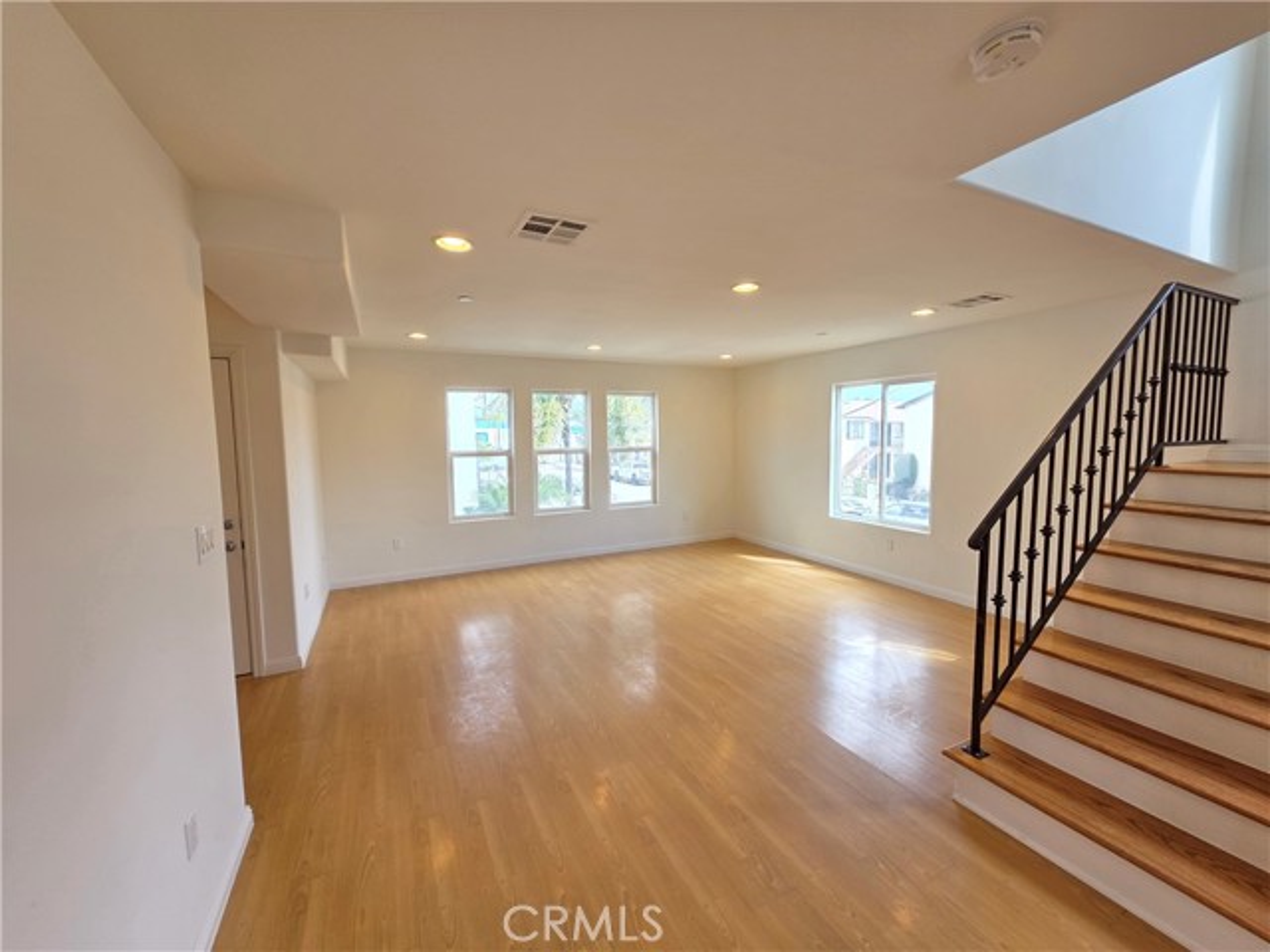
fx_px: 477
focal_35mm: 13
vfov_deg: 89.9
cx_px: 635
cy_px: 476
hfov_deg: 106.2
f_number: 1.9
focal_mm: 2.2
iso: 50
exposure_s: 1/120
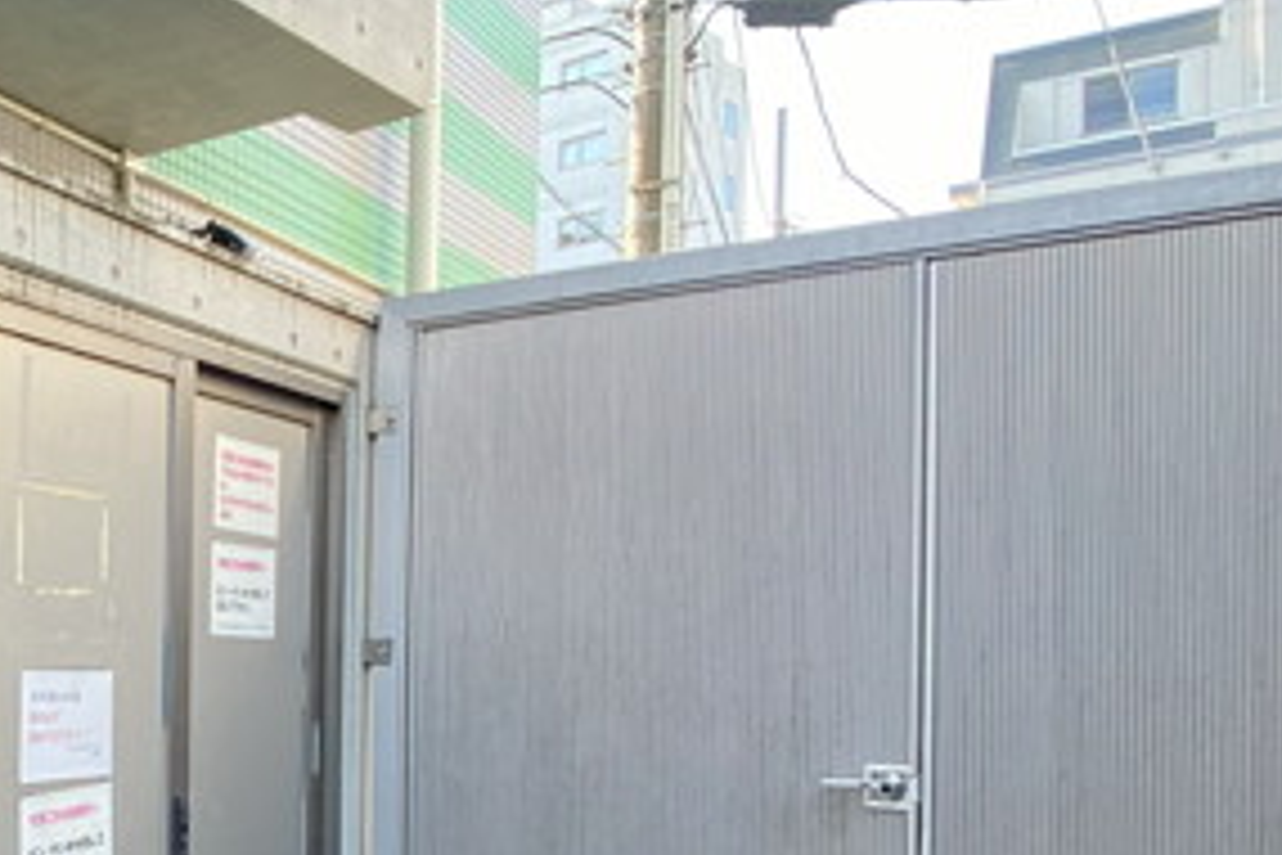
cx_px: -13
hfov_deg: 43.2
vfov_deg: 34.2
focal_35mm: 38
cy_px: 662
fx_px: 1353
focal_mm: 1.54
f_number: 2.4
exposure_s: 1/122
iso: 40
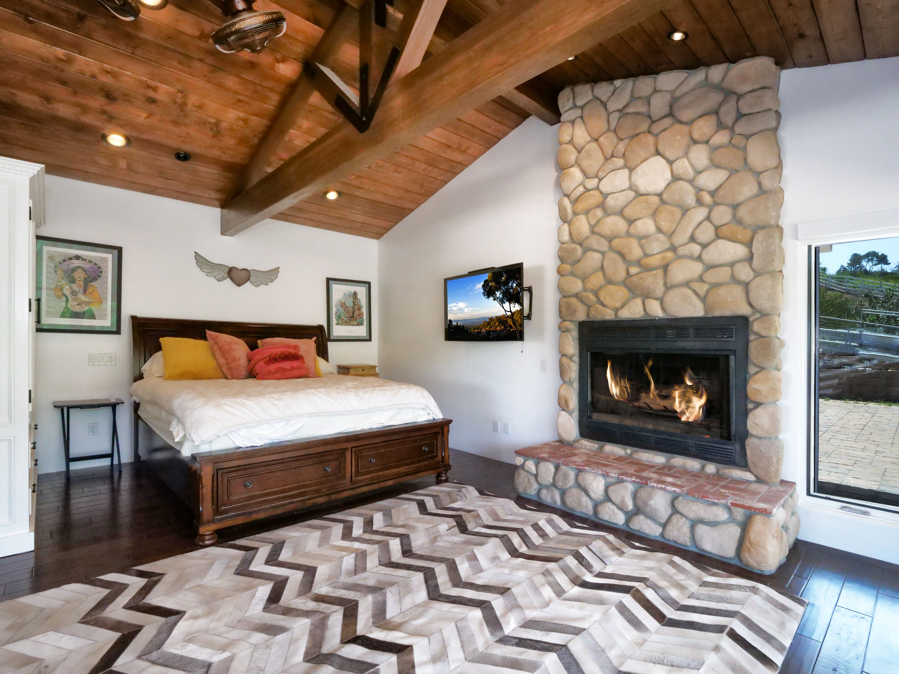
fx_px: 416
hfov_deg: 94.5
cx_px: 450
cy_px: 337
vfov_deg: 78.1
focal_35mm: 16
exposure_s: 1/125
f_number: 8
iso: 2500
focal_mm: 8
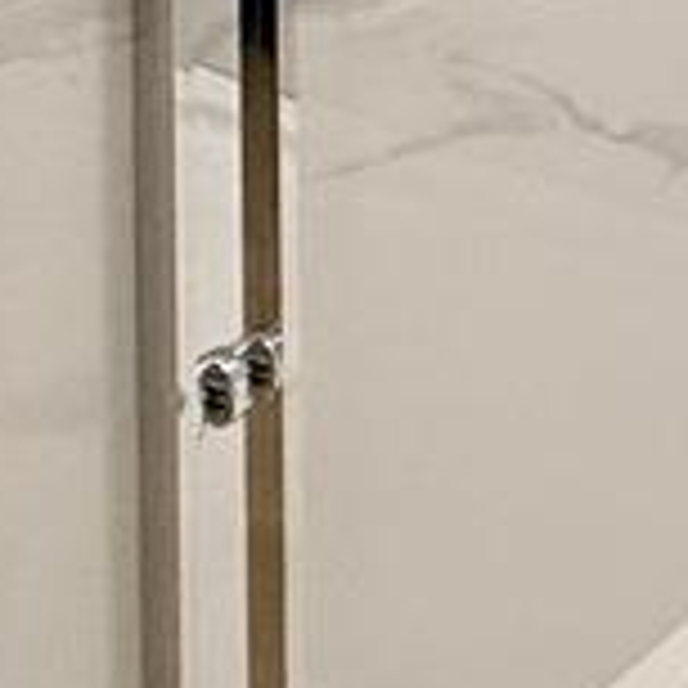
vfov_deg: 13.4
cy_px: -924
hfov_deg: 14.6
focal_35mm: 98
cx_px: 1394
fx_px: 2204
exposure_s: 1/120
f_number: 2.2
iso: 200
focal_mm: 2.22
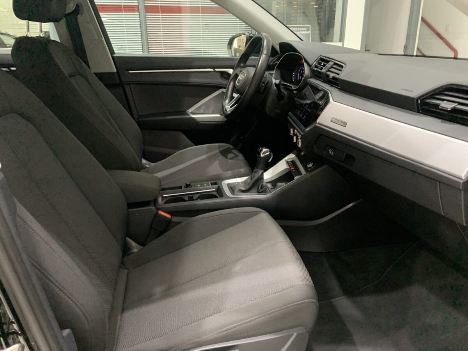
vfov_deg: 53.1
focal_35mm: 26
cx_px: 234
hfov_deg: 67.3
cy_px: 176
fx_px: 352
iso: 500
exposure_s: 1/25
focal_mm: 4.25
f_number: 1.8
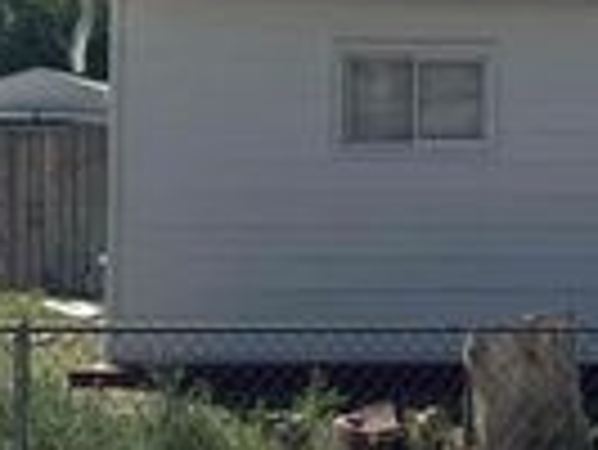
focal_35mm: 90
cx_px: 737
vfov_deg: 16.4
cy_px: 151
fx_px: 1556
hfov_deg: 20.2
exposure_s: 1/5348
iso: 80
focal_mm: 6.76
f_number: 1.78
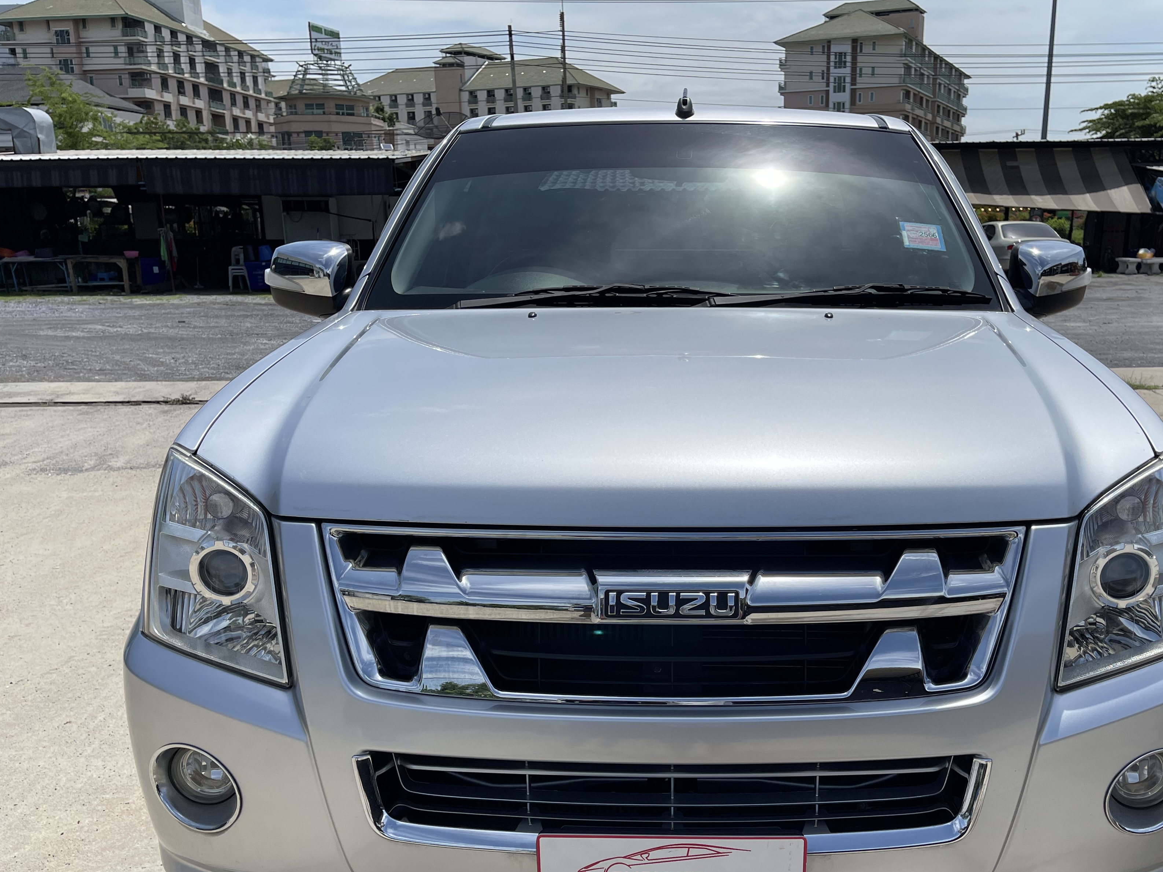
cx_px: 686
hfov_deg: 55.0
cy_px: 538
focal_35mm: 33
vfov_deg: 42.7
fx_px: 1109
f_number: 1.6
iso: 32
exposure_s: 1/7407
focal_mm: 5.1
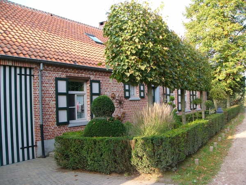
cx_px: 123
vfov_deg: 39.7
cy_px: 92
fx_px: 256
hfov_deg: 51.4
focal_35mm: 36
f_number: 3.3
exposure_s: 1/125
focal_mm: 6
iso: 50
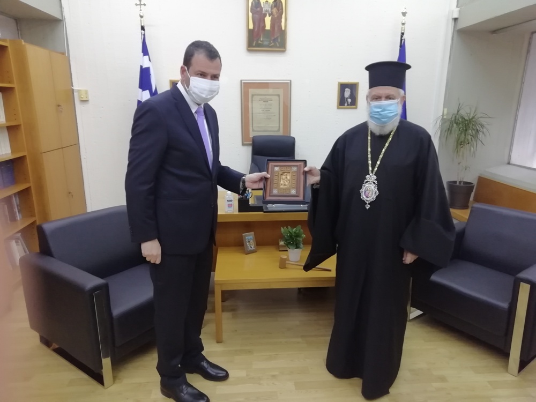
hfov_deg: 67.3
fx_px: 403
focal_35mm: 26
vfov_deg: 53.1
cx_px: 268
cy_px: 201
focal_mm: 3.21
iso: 250
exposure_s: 1/33.3
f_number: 2.2
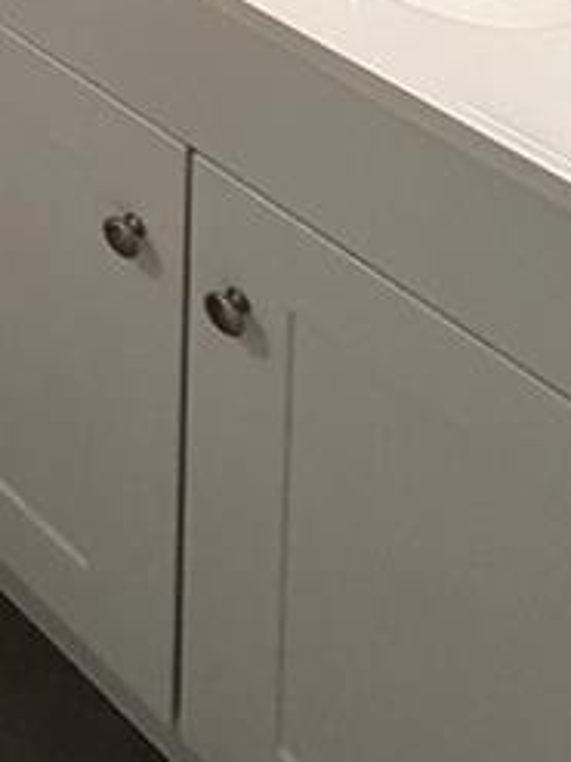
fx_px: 1497
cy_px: -861
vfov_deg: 17.4
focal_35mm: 68
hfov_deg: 16.3
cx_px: -586
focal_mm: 2.22
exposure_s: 1/60
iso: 200
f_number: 2.2
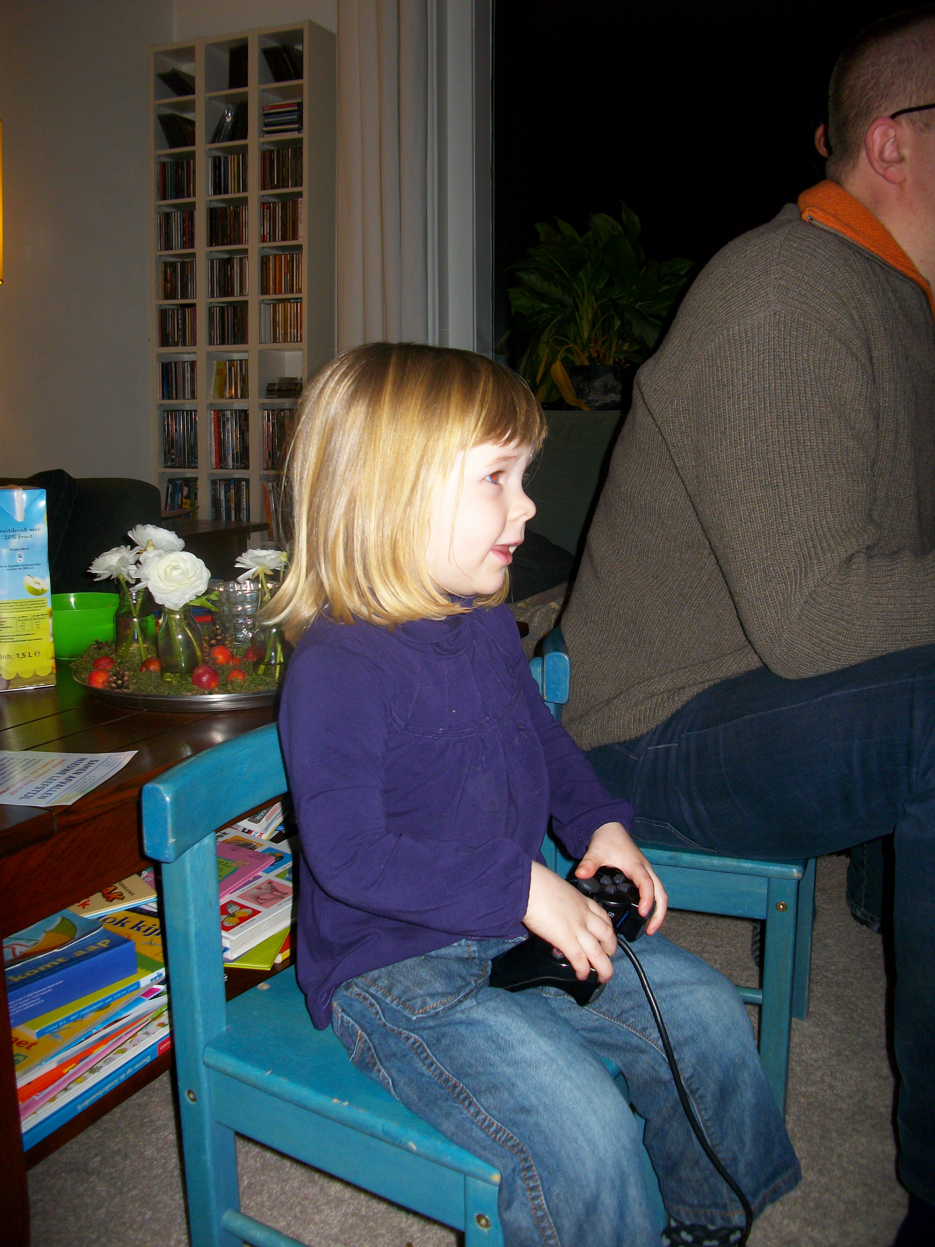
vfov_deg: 54.0
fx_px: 1224
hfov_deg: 41.8
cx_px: 468
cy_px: 624
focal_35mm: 34
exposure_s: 1/40
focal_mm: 5.7
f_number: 2.9
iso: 96
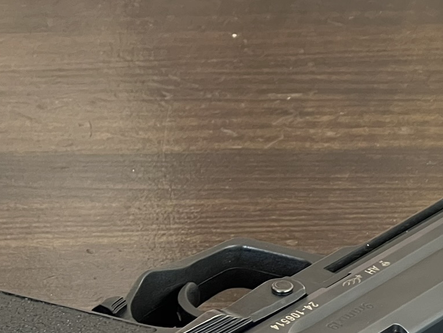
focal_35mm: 205
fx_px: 2624
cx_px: 222
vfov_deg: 7.2
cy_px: 344
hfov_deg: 9.7
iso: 250
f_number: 2.8
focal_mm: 9
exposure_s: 1/50
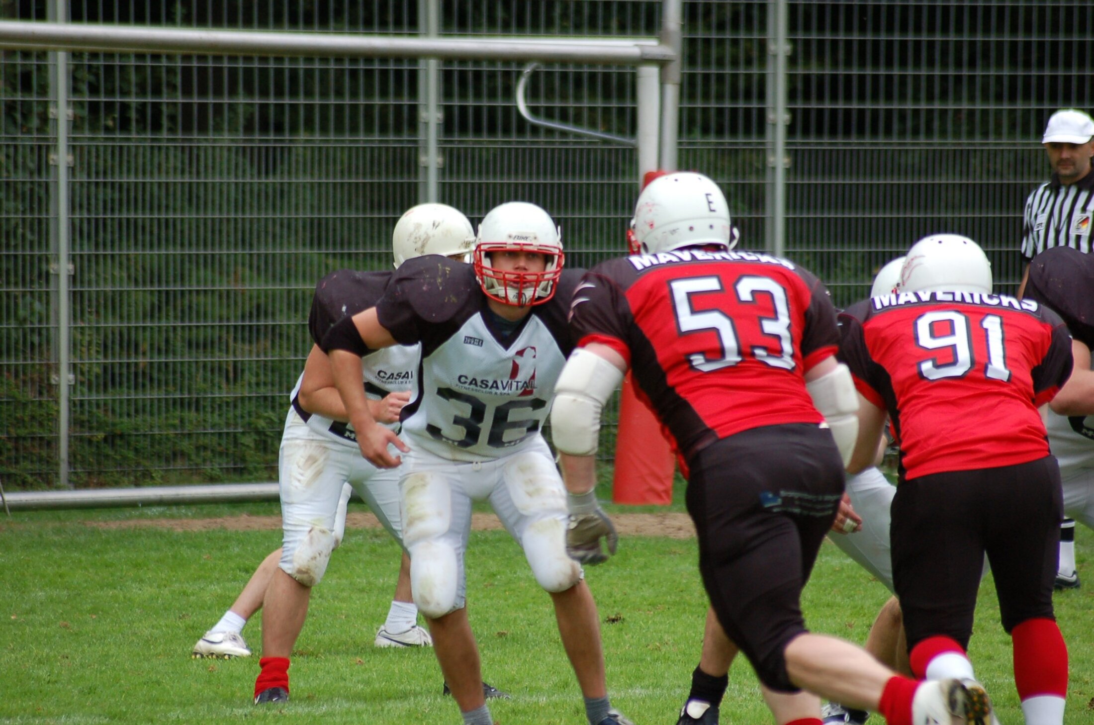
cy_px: 362
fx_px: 8872
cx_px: 547
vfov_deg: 4.7
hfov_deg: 7.1
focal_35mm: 292
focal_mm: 195
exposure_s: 1/500
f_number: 5
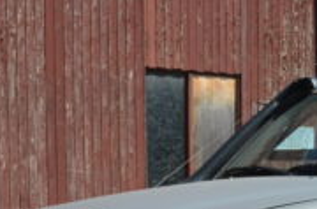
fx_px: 1270
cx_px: 363
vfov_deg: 9.3
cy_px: 277
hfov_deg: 13.9
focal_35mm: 145
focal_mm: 29
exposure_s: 1/320
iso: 100
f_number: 9
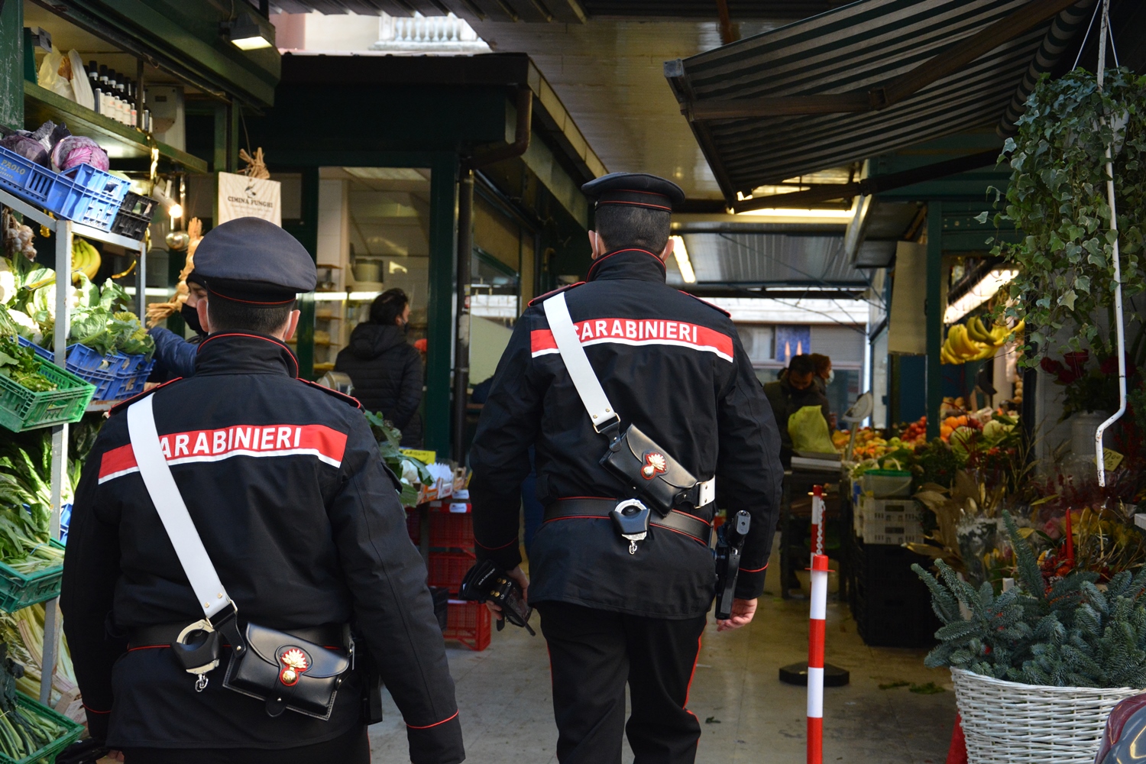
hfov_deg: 37.9
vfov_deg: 25.8
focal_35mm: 52
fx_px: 1671
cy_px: 382
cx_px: 573
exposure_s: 1/400
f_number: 4.5
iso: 1600
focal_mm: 35
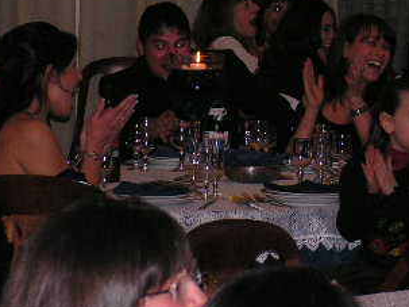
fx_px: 2693
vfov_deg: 6.5
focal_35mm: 228
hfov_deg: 8.7
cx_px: 331
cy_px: 23
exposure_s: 1/100
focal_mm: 18.1
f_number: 3.4
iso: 200
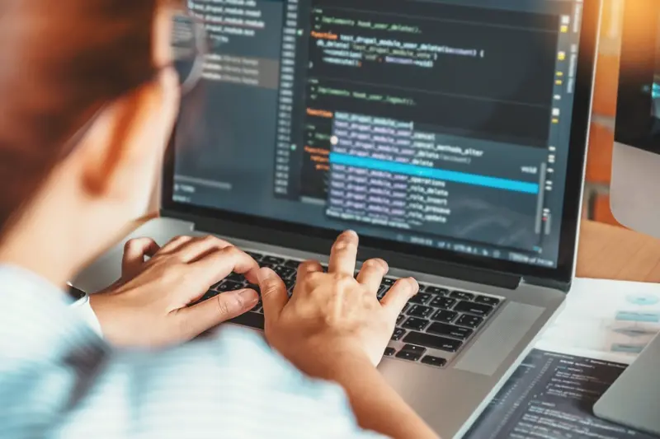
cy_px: 220
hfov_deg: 24.5
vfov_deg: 16.4
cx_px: 330
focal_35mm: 83
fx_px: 1521
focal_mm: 55
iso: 250
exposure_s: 1/80
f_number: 2.8
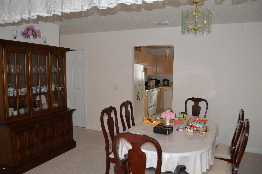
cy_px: 87
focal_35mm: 27
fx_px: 196
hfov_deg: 67.4
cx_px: 131
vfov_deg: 47.8
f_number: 3.5
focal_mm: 18
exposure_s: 1/60
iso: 640
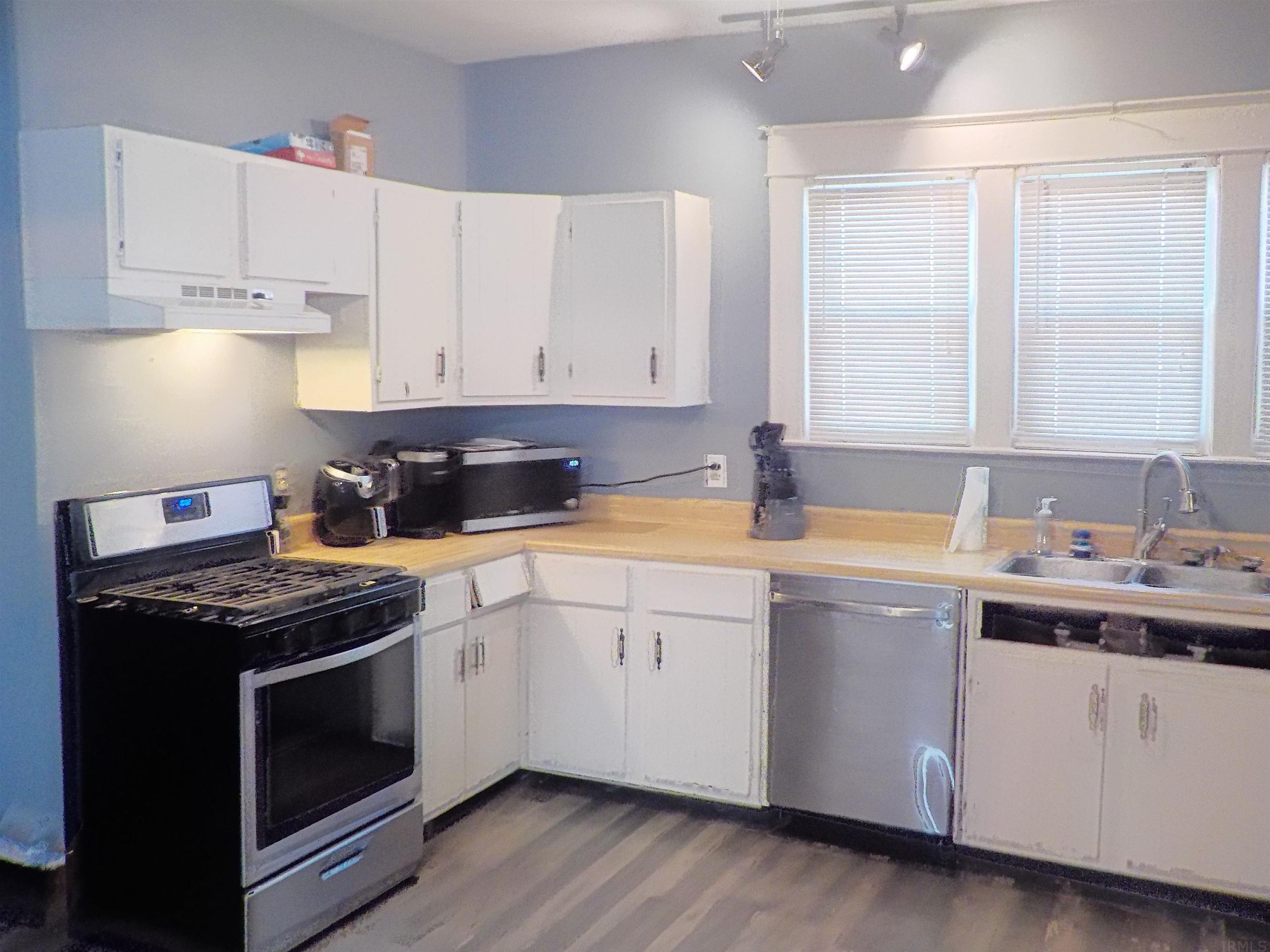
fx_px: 1101
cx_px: 635
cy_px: 476
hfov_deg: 60.0
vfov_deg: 46.8
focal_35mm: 30
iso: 450
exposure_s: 1/50
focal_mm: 4.1
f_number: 3.3
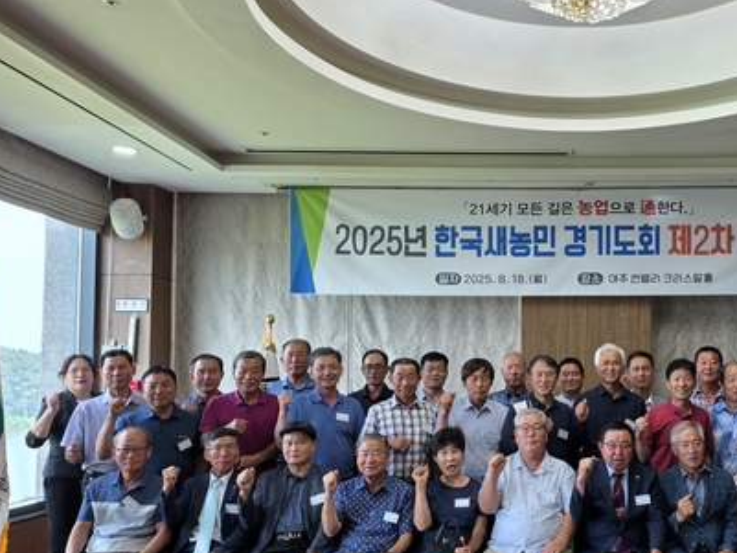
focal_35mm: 39
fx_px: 831
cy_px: 344
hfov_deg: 46.2
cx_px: 550
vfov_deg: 36.6
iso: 40
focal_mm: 6.25
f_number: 1.7
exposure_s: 1/120
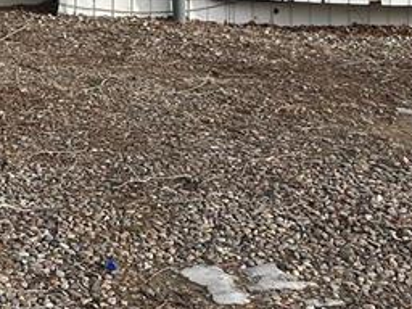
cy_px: -169
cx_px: -27
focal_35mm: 104
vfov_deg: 13.3
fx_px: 1238
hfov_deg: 18.3
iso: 50
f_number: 1.5
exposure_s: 1/2299
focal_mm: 5.7
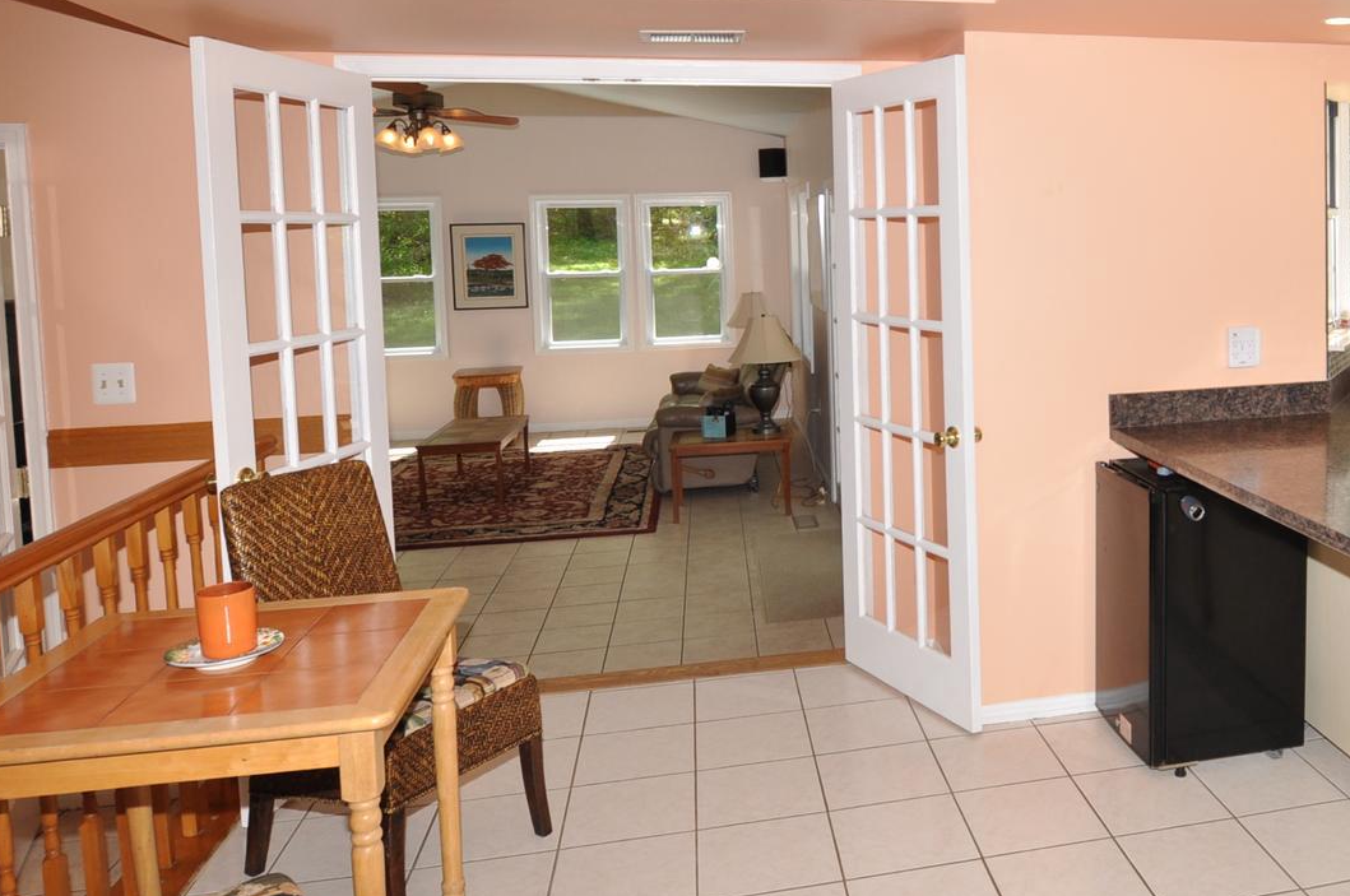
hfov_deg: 60.4
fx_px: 1086
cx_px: 1005
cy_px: 289
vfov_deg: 44.1
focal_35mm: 29
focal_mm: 10
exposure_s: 1/125
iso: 320
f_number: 5.6
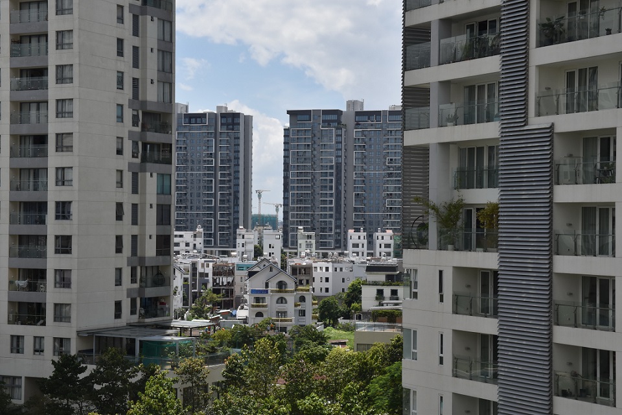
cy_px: 208
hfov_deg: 27.0
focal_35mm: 75
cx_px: 311
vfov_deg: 18.2
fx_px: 1296
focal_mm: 50
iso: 200
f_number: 9.5
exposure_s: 1/350
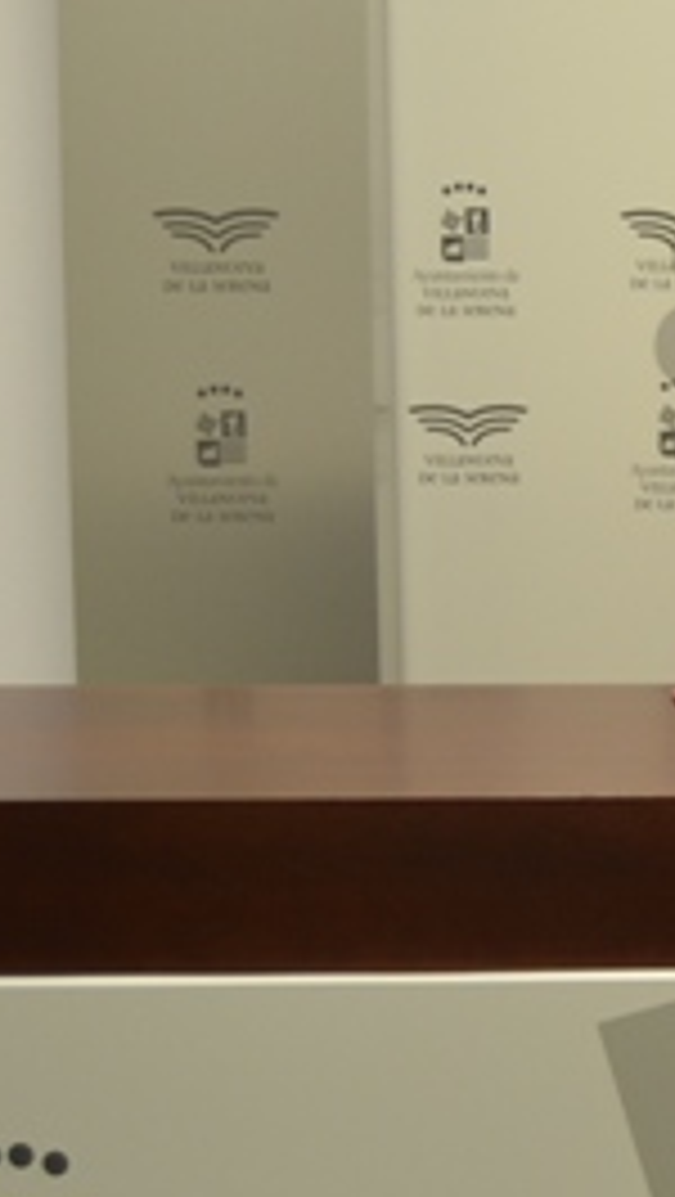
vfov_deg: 21.8
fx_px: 3112
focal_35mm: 98
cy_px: 518
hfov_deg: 11.5
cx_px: 1179
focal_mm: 26
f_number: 4
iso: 400
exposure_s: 1/60
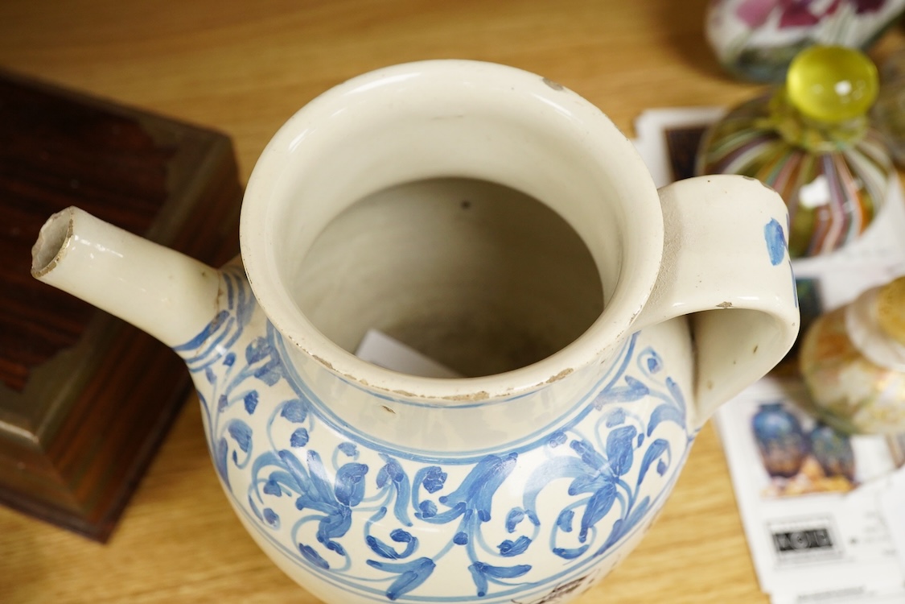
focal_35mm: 45
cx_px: 452
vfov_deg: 29.9
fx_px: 1131
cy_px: 302
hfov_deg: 43.6
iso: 2000
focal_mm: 30
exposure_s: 1/125
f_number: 9
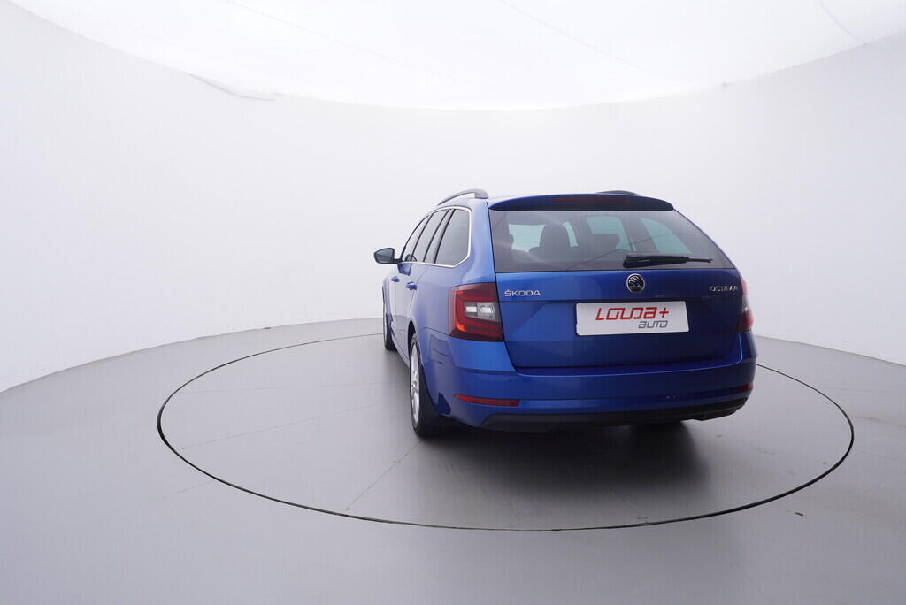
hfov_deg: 77.3
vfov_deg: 56.2
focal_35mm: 22
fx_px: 567
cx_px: 453
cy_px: 302
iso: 200
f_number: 5
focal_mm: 15
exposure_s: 1/80
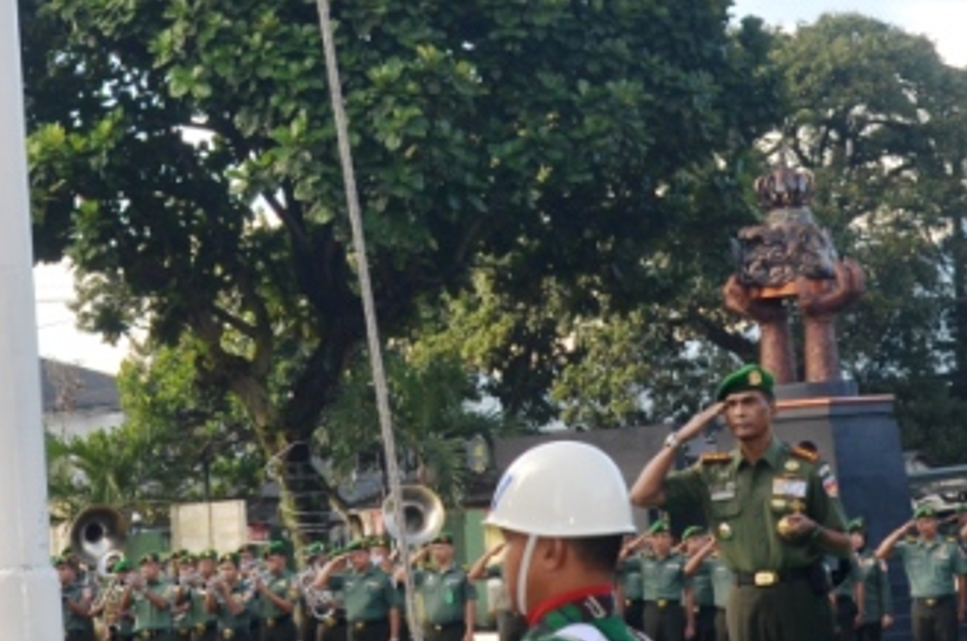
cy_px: 268
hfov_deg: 17.5
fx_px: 3125
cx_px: 294
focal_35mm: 117
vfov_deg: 11.7
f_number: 7.1
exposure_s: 1/125
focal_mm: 25
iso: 200
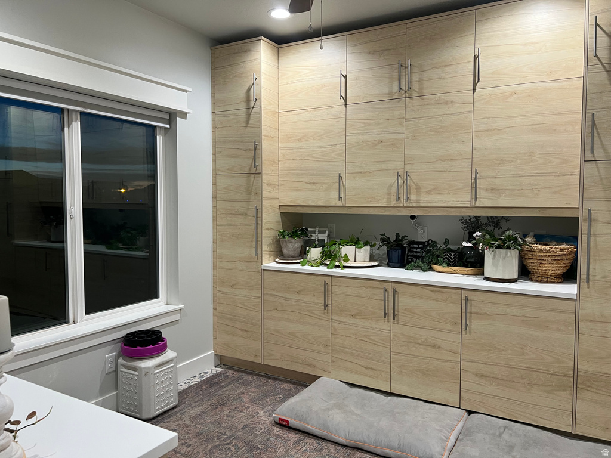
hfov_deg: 67.3
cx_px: 306
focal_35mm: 26
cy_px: 229
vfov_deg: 53.1
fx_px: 459
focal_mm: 5.7
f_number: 1.5
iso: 100
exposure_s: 1/60
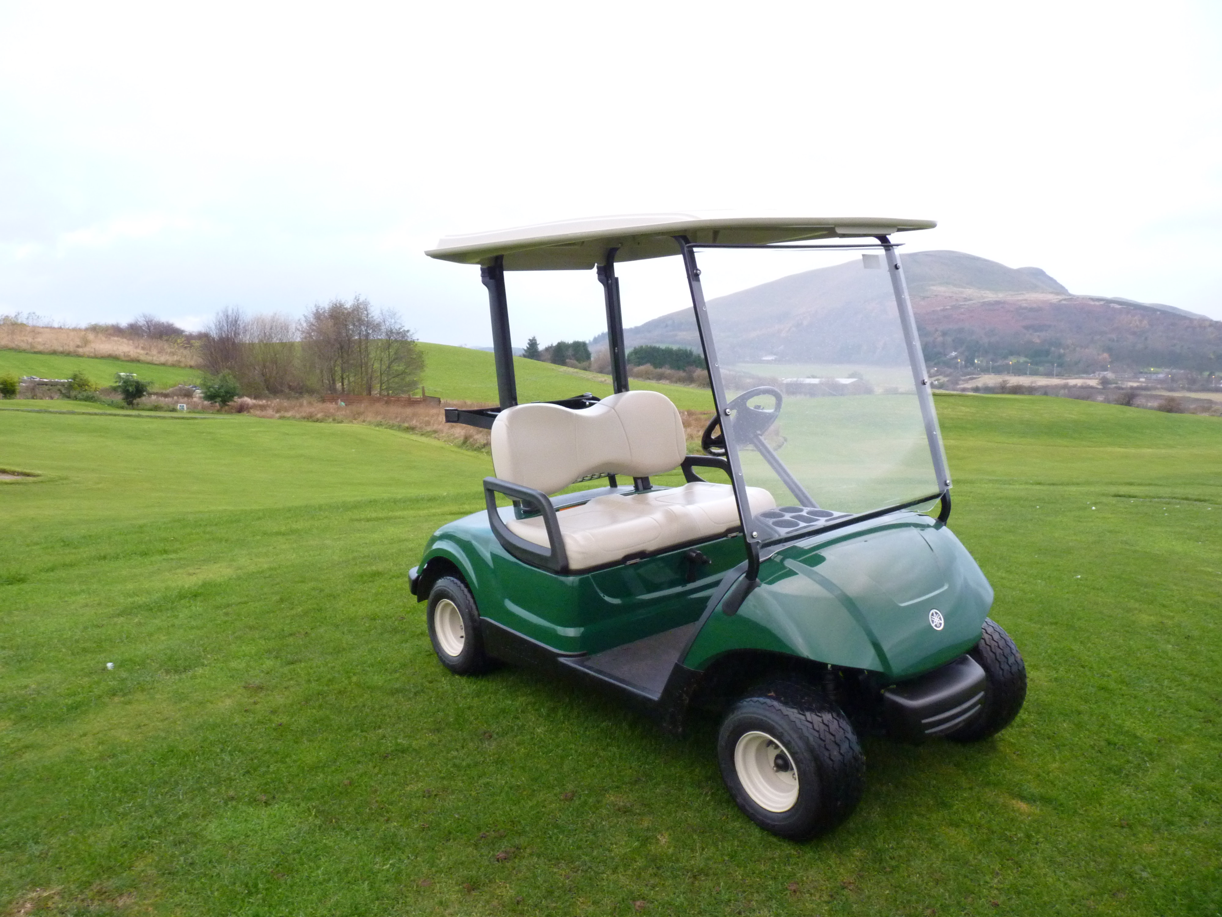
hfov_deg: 63.4
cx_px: 611
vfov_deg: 49.7
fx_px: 988
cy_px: 458
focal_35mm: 28
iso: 400
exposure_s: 1/30
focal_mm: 5
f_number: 2.8
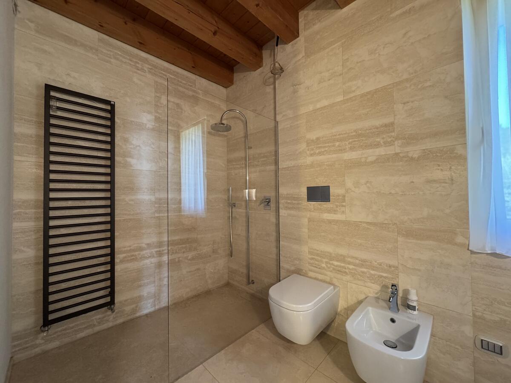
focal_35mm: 14
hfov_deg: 102.1
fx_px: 207
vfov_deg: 85.7
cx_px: 256
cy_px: 192
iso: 320
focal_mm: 2.22
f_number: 2.2
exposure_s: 1/50
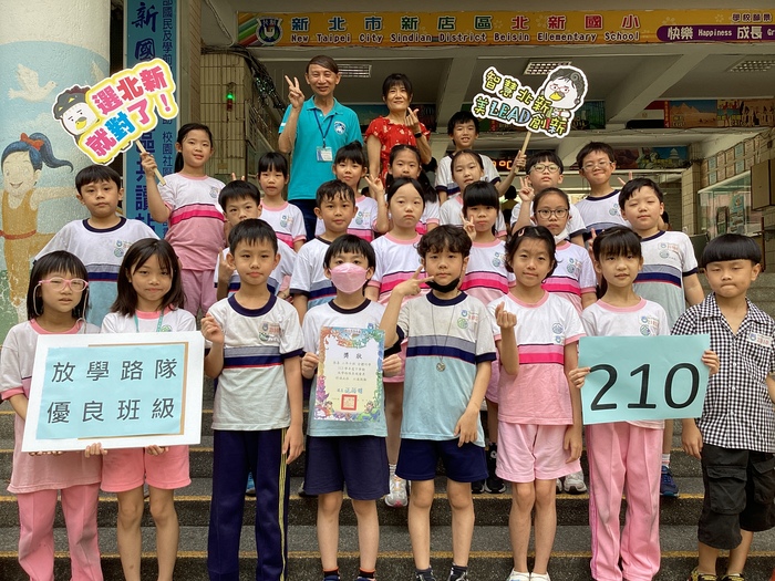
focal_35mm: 31
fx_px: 694
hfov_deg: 58.4
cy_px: 290
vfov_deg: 45.4
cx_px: 388
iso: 25
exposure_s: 1/132
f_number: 2.4
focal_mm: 3.3
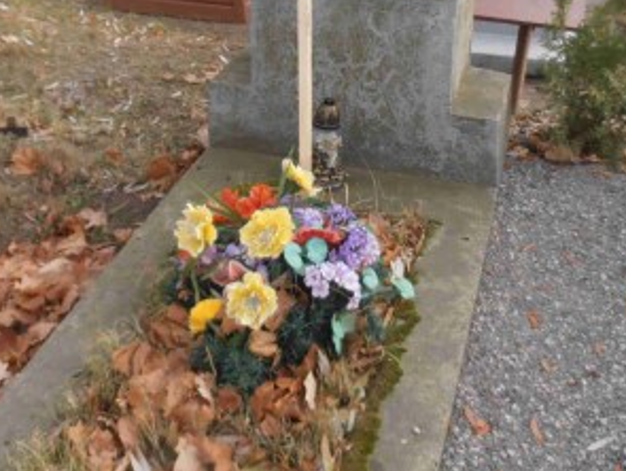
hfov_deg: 36.8
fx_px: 942
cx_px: 333
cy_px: 81
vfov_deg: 27.4
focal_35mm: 52
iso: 80
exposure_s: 1/160
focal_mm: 4.2
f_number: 3
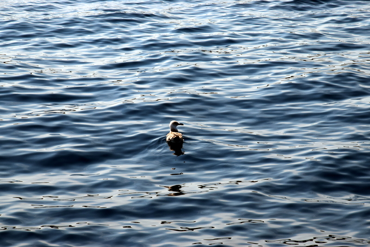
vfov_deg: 8.7
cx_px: 185
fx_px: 1619
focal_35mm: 158
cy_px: 124
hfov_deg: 13.0
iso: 400
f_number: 11
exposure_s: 1/500
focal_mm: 105
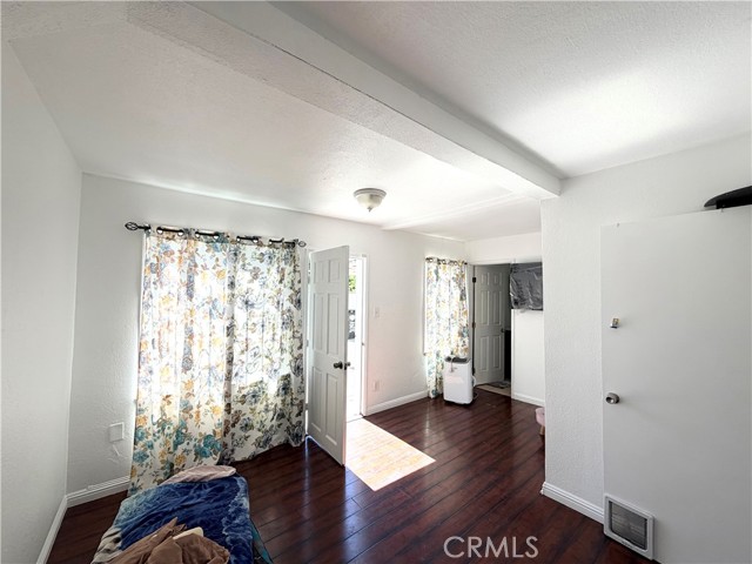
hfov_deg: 102.1
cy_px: 282
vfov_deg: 85.7
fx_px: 304
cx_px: 376
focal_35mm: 14
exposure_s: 1/321
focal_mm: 2.22
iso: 50
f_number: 2.2
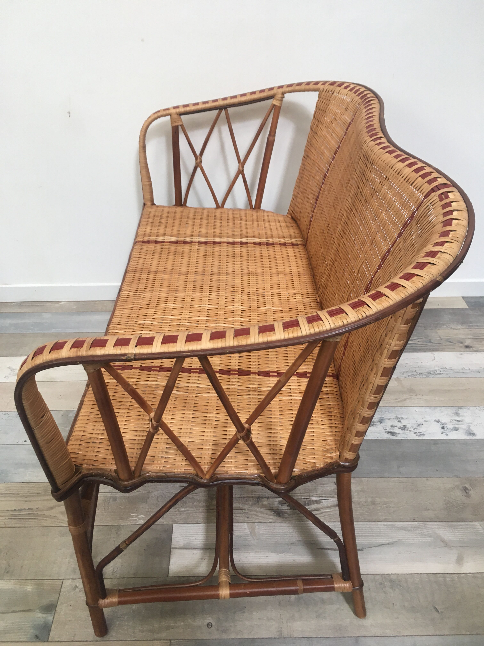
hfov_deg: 48.2
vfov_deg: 61.7
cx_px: 242
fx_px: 541
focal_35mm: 29
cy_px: 323
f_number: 2.2
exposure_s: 1/33
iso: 64
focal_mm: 4.15
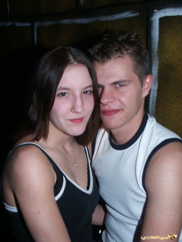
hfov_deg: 33.6
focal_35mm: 43
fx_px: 301
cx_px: 91
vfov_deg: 43.9
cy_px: 121
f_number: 3.5
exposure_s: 1/45
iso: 200
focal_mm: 11.22
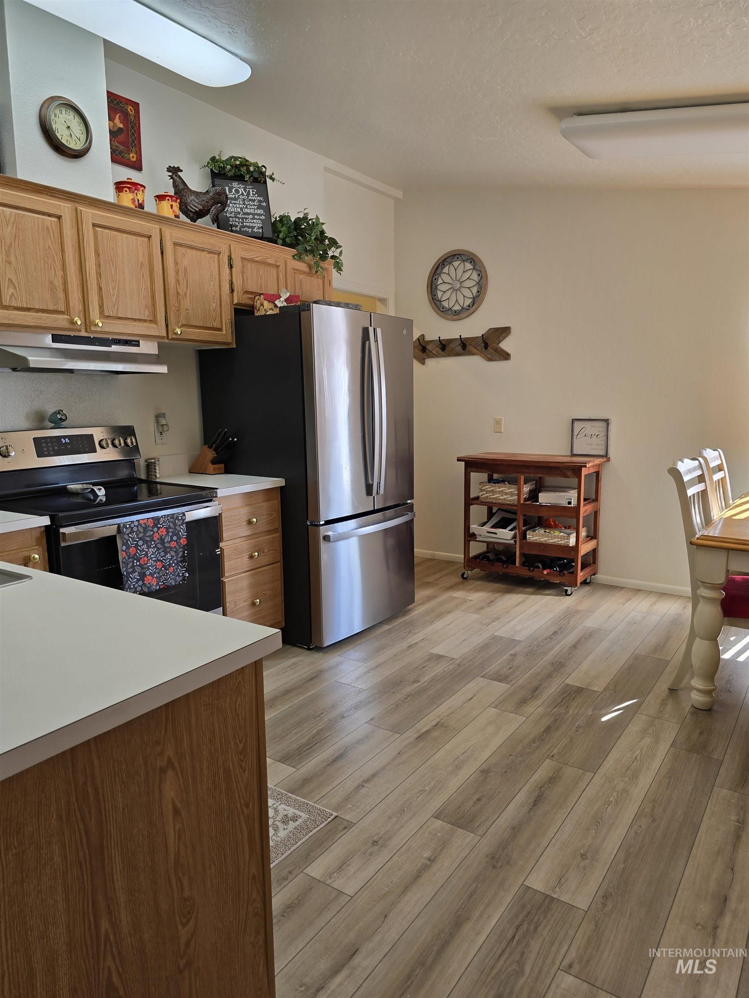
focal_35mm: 23
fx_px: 664
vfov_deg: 73.9
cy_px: 499
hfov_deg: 58.9
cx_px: 374
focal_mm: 6.3
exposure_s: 1/120
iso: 80
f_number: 1.7
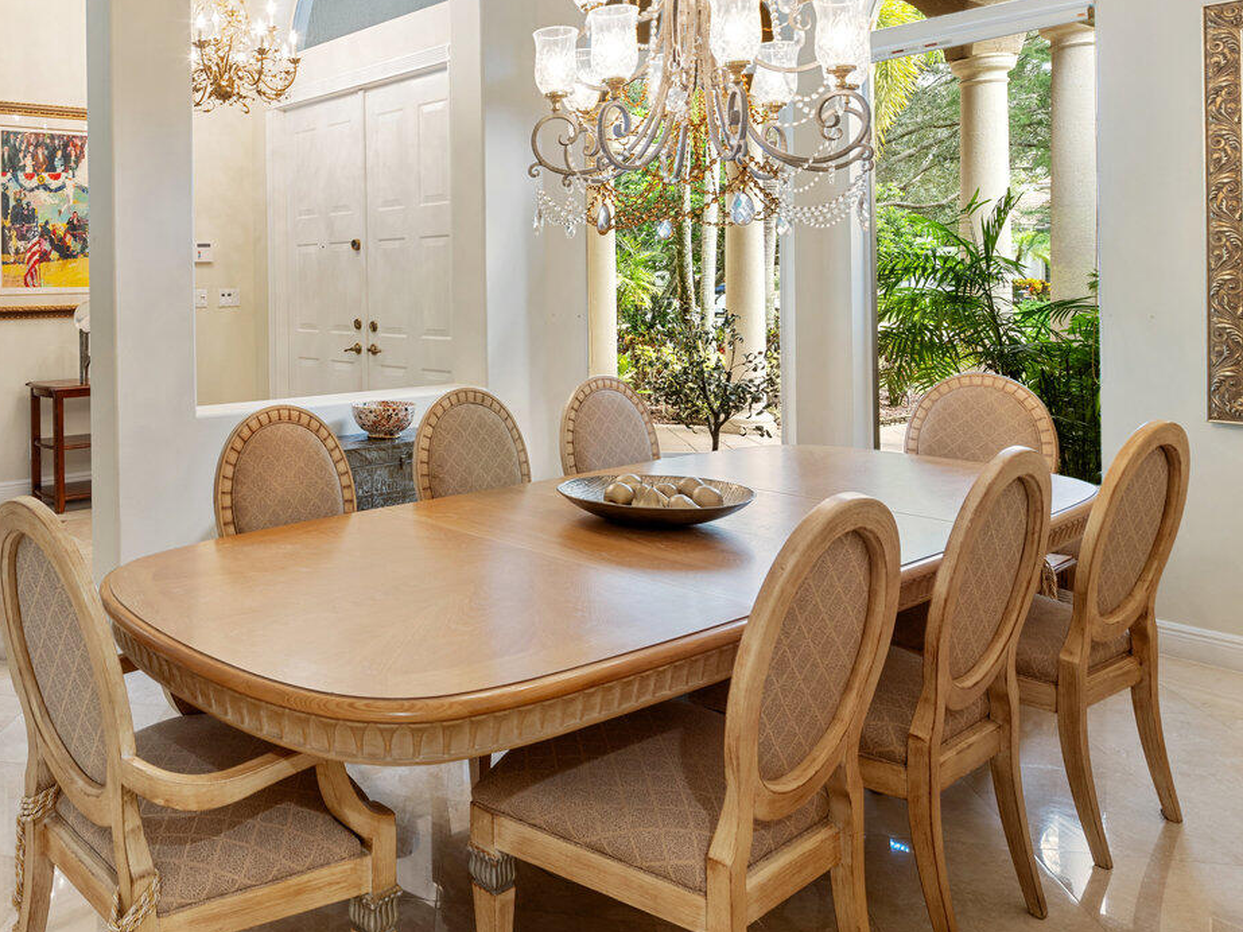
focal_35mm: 28
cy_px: 335
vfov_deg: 49.1
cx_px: 284
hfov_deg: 59.4
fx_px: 1005
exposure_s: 1/1.67
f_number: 7.1
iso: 125
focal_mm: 14
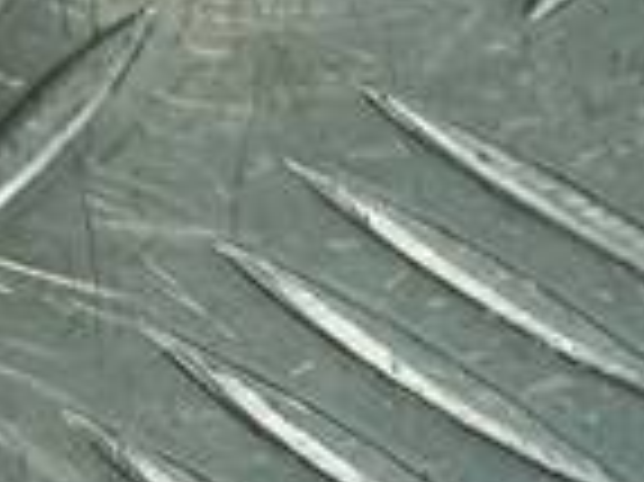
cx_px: -977
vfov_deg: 7.6
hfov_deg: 9.6
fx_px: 3327
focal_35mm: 179
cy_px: -743
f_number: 1.8
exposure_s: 1/50
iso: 40
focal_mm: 4.6
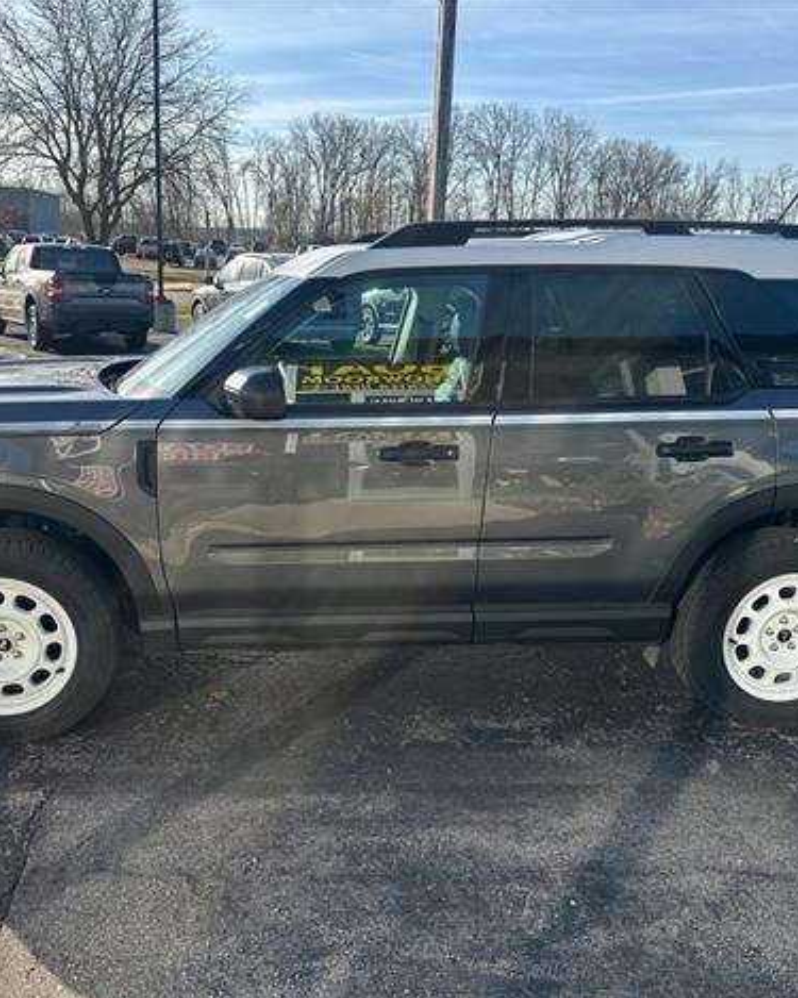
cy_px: 506
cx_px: 334
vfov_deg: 55.7
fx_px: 945
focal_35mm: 32
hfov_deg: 45.6
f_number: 1.78
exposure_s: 1/1949
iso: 80
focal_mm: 6.86
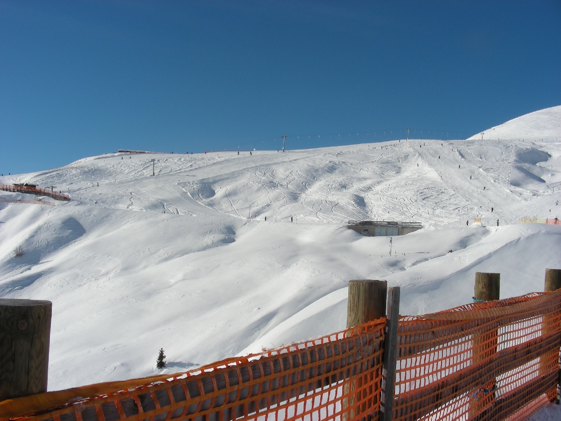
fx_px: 616
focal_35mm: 38
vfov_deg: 37.7
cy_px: 210
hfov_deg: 49.0
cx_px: 280
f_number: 5.6
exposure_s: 1/563
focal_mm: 6.3
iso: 50
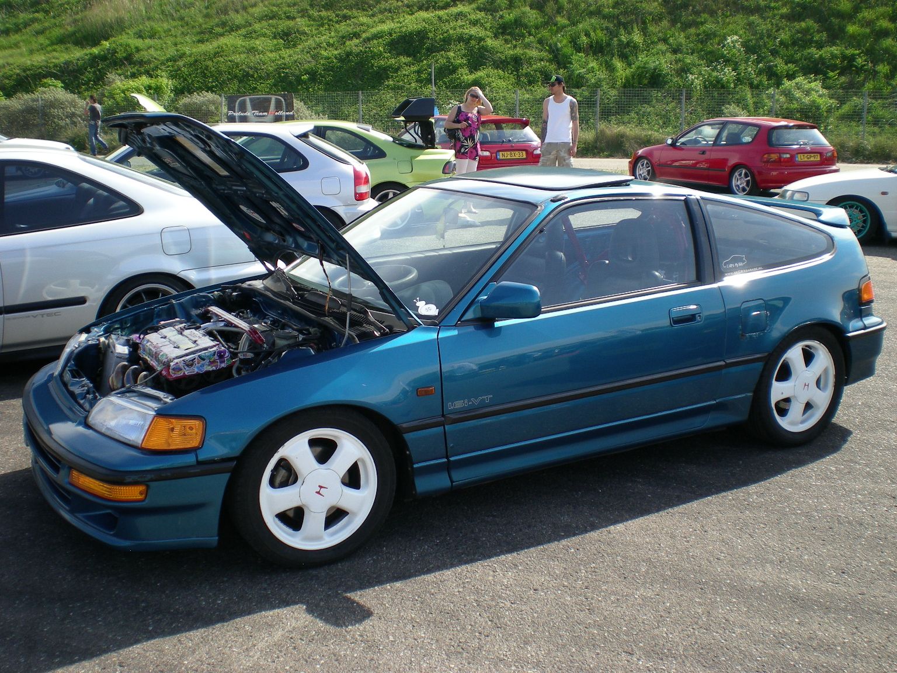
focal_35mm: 38
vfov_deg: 37.7
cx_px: 448
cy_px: 336
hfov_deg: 49.0
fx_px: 985
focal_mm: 6.3
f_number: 4.6
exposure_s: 1/152
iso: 50
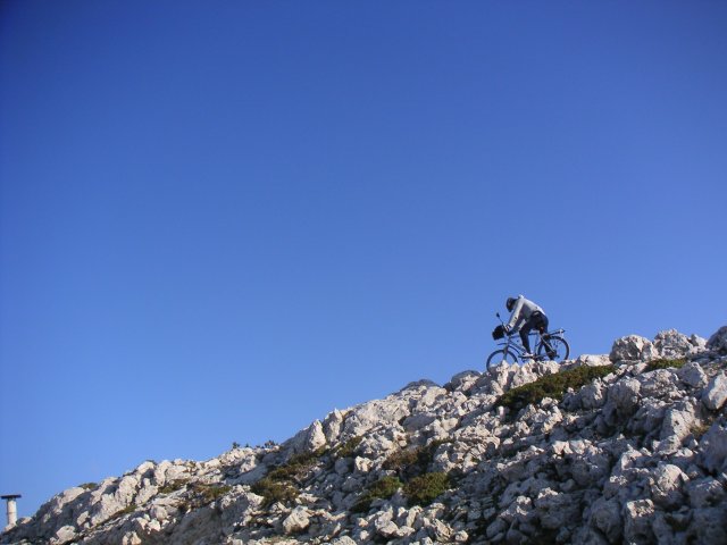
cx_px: 364
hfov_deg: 50.1
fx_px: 777
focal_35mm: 37
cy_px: 272
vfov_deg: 38.7
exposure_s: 1/750
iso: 50
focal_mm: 5.7
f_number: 2.8
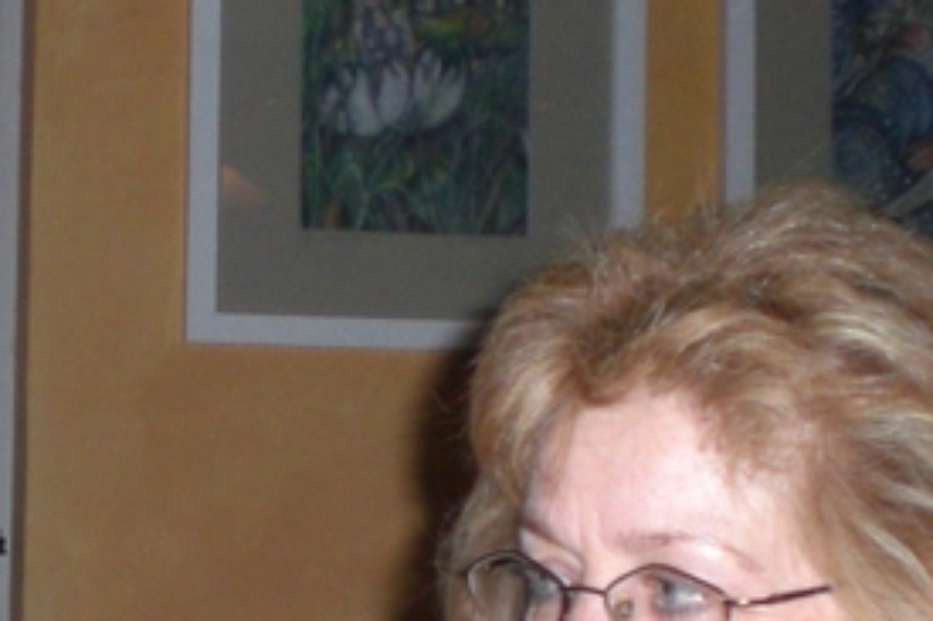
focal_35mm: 115
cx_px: -78
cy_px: 550
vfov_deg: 11.8
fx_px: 2979
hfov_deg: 17.2
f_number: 3.1
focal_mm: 6.3
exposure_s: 1/60
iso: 200
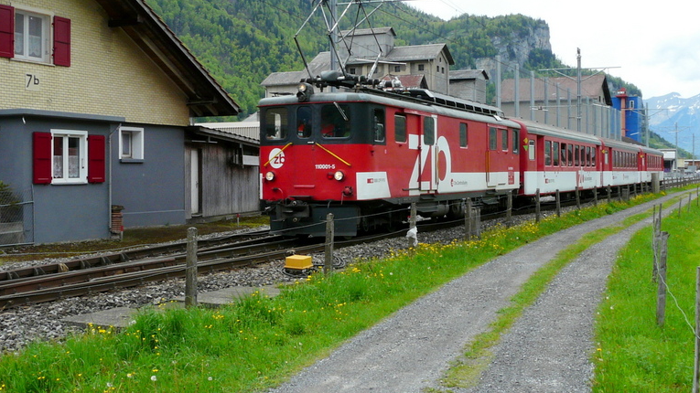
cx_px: 328
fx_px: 872
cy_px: 169
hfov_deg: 43.7
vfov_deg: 25.4
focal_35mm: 47
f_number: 5.6
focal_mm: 5.4
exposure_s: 1/320
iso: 100
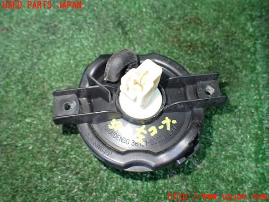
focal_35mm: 30
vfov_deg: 46.8
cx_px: 134
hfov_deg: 60.0
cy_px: 101
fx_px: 233
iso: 800
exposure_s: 1/50
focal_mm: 5.4
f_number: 2.3
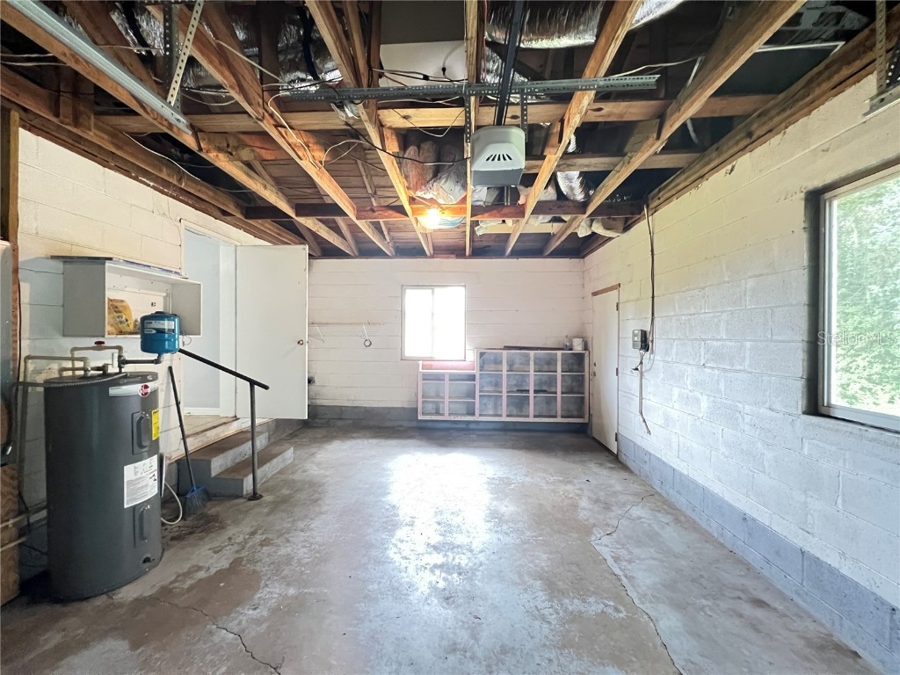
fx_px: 338
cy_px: 338
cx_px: 450
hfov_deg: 106.2
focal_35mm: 13
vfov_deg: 89.9
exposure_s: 1/40
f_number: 1.8
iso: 1000
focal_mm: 1.57
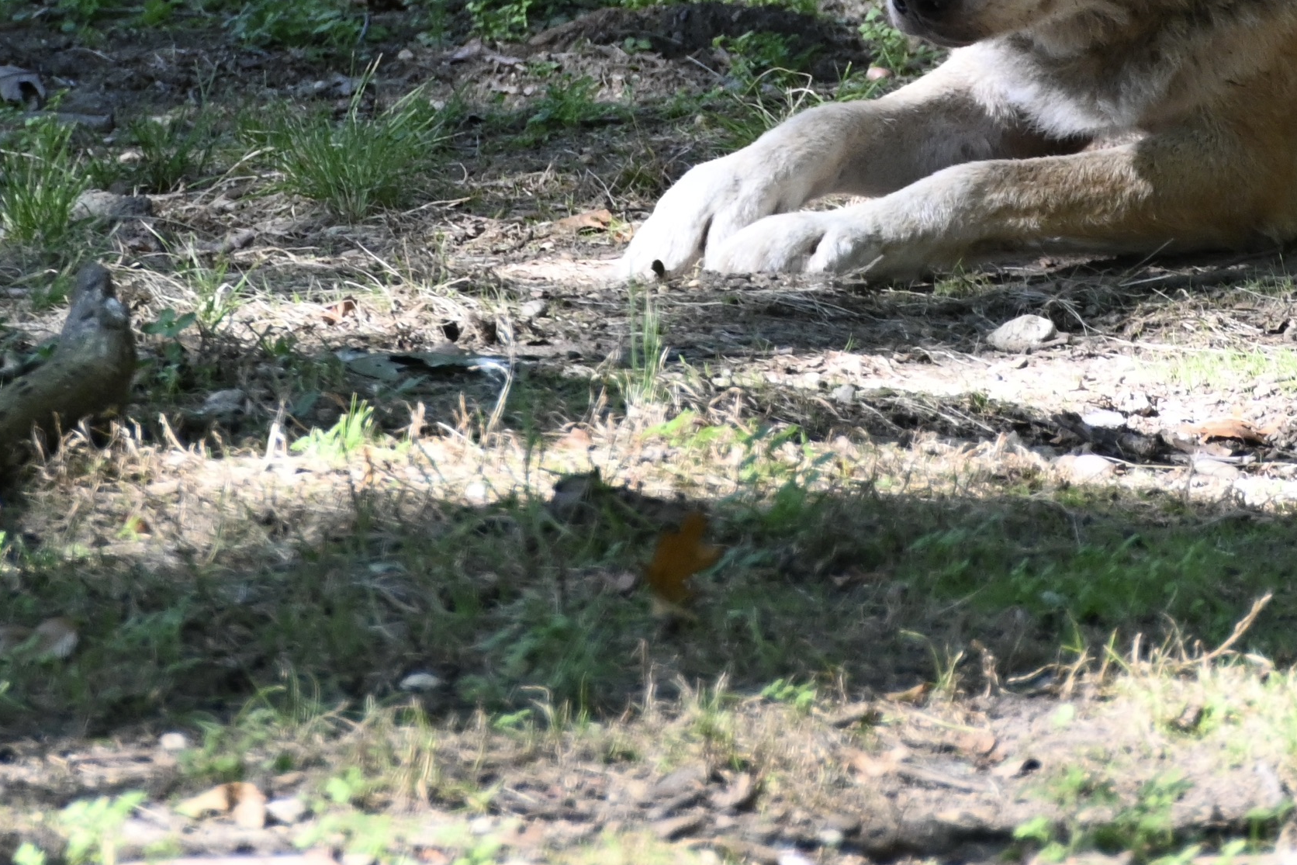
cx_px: 612
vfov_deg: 2.0
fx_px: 24715
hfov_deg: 3.0
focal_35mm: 686
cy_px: -31
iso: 1400
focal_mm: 200
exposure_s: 1/500
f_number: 5.6
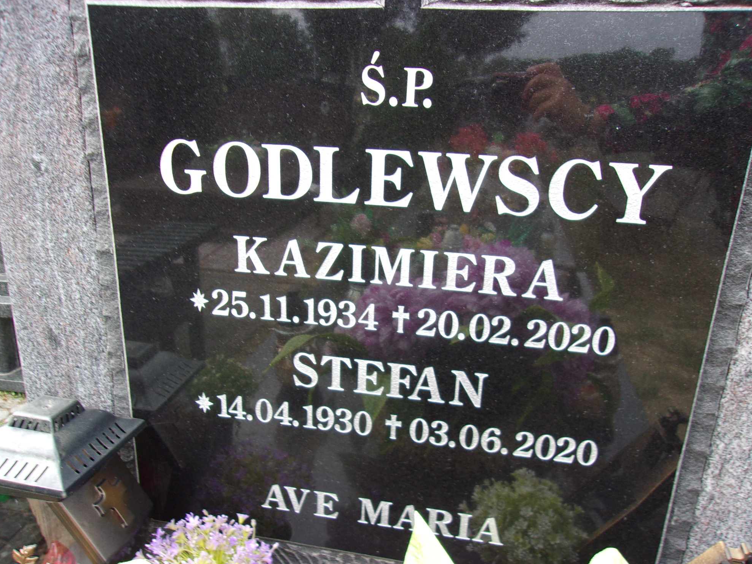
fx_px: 608
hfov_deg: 63.4
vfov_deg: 49.7
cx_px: 374
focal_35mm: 28
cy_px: 284
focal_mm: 4.9
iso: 80
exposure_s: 1/120
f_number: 3
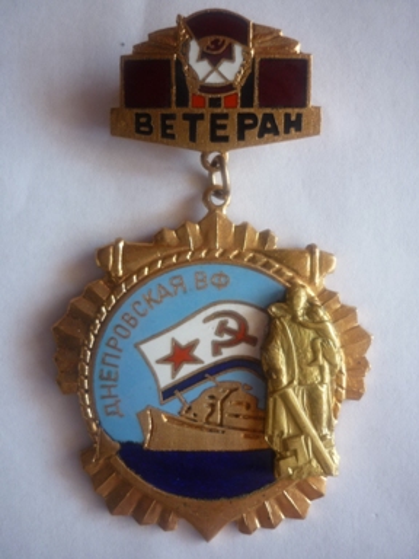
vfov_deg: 55.4
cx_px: 210
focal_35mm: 33
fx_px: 533
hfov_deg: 42.9
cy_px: 280
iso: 80
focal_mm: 5.5
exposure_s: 1/40
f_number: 2.8
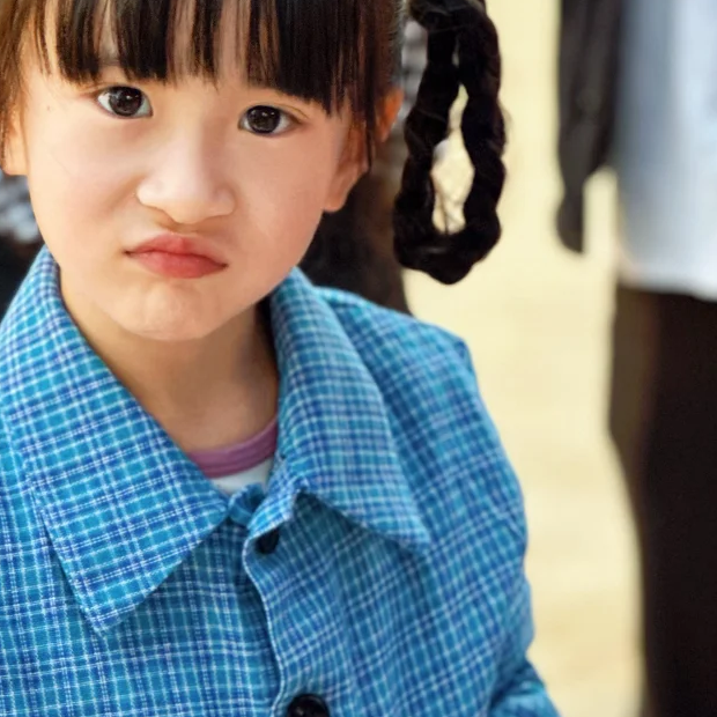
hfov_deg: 11.1
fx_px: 3703
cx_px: 279
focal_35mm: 158
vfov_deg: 11.1
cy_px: 429
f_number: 2.8
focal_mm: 9
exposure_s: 1/121
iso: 160
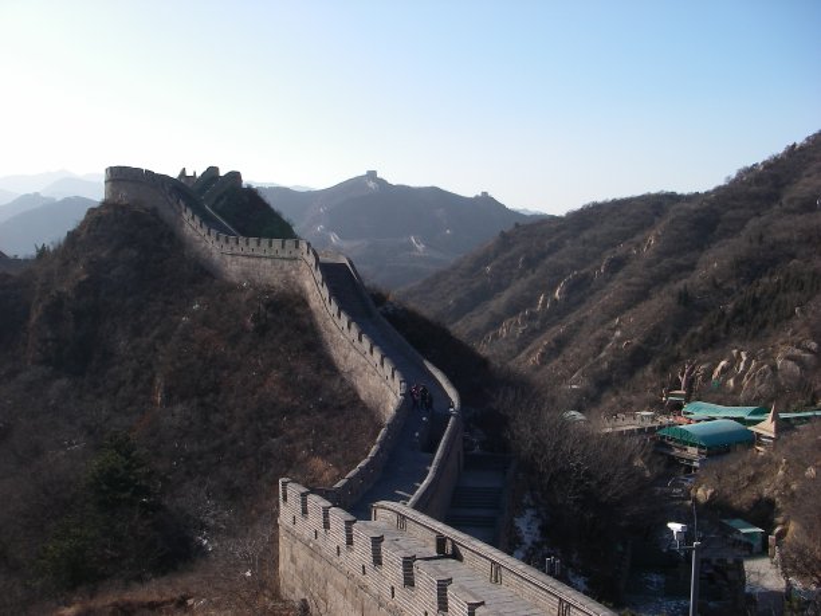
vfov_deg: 37.7
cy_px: 308
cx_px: 410
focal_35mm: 38
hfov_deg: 49.0
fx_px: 901
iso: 64
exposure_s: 1/160
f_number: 6.6
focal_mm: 6.3
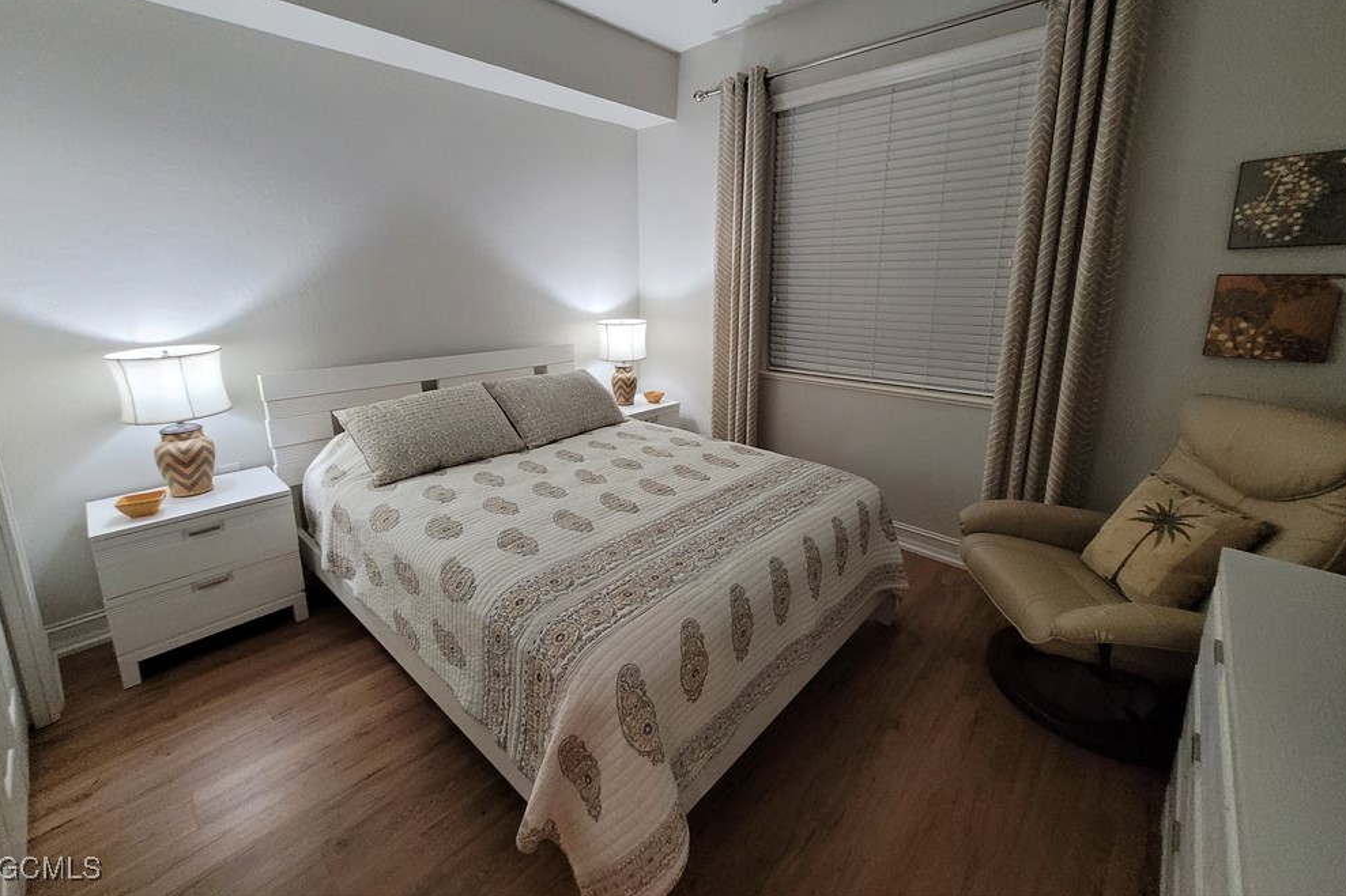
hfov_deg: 104.3
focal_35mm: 14
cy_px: 377
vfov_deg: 80.6
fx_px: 523
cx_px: 668
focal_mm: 1.74
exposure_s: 1/60
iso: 400
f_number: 2.2
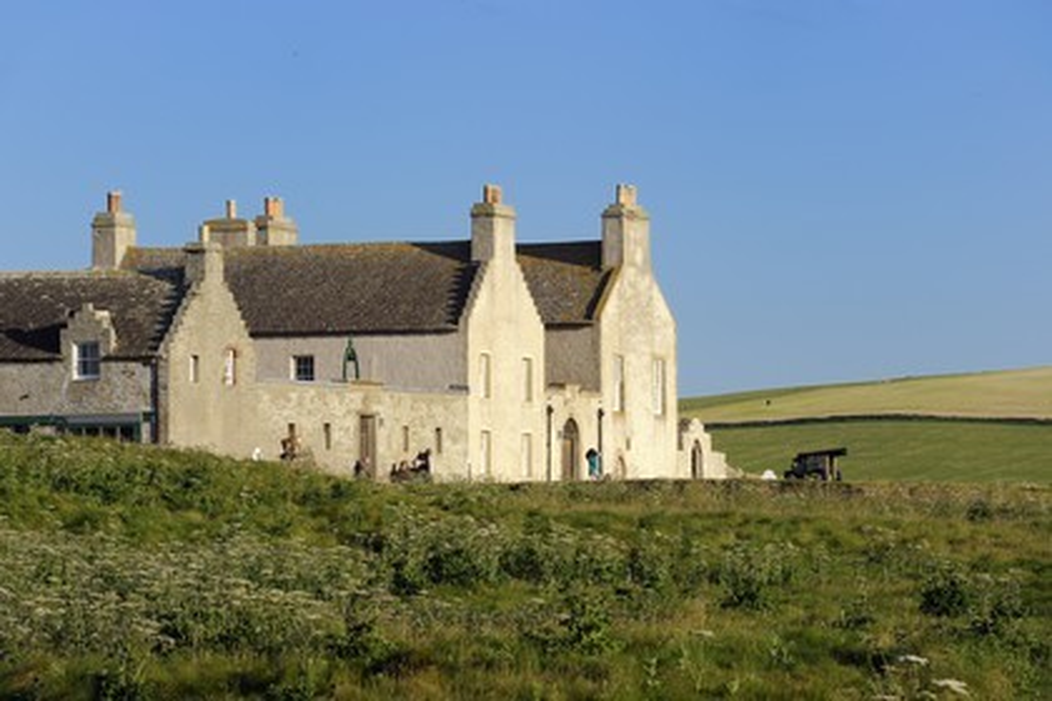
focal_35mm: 200
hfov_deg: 10.3
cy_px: 350
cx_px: 526
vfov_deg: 6.9
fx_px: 5844
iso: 400
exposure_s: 1/250
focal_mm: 200
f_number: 14
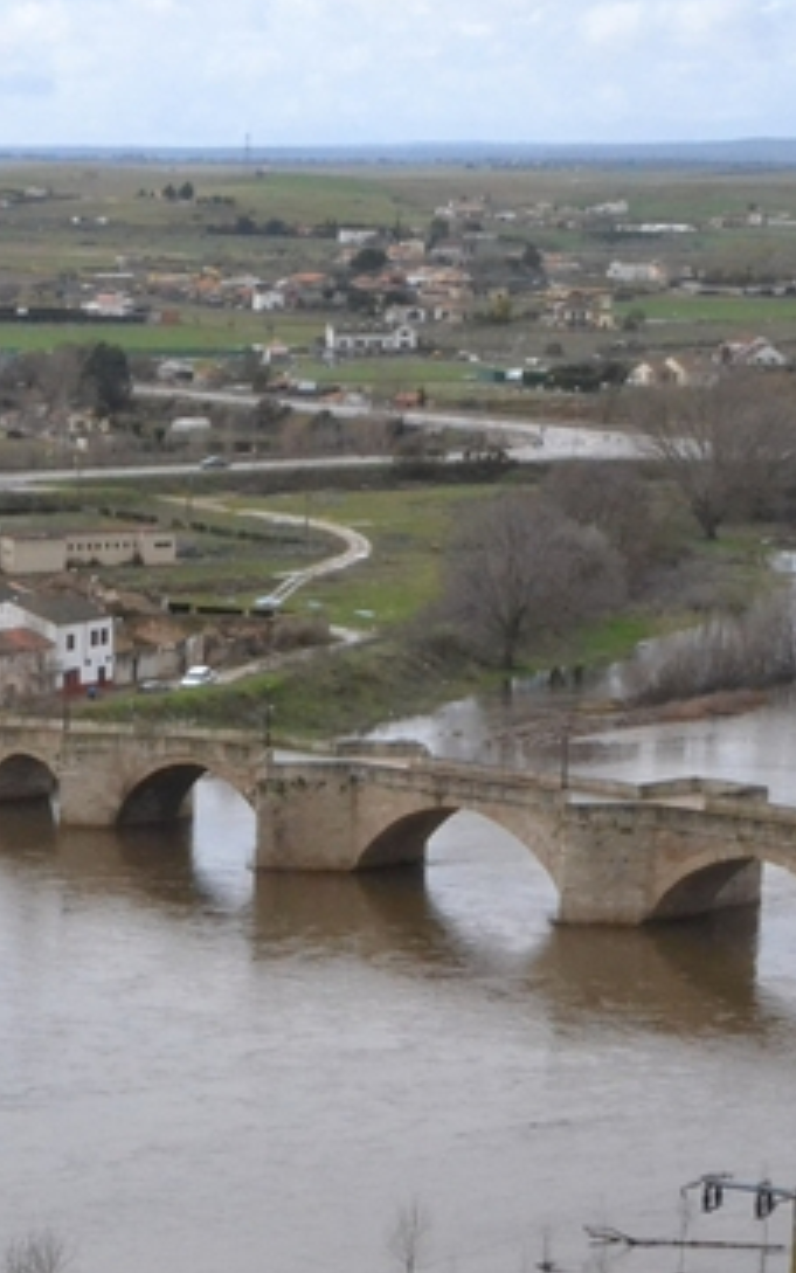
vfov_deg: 17.2
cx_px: -28
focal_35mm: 120
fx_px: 4164
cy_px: 1103
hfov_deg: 10.8
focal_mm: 30
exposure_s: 1/1250
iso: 3200
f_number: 18
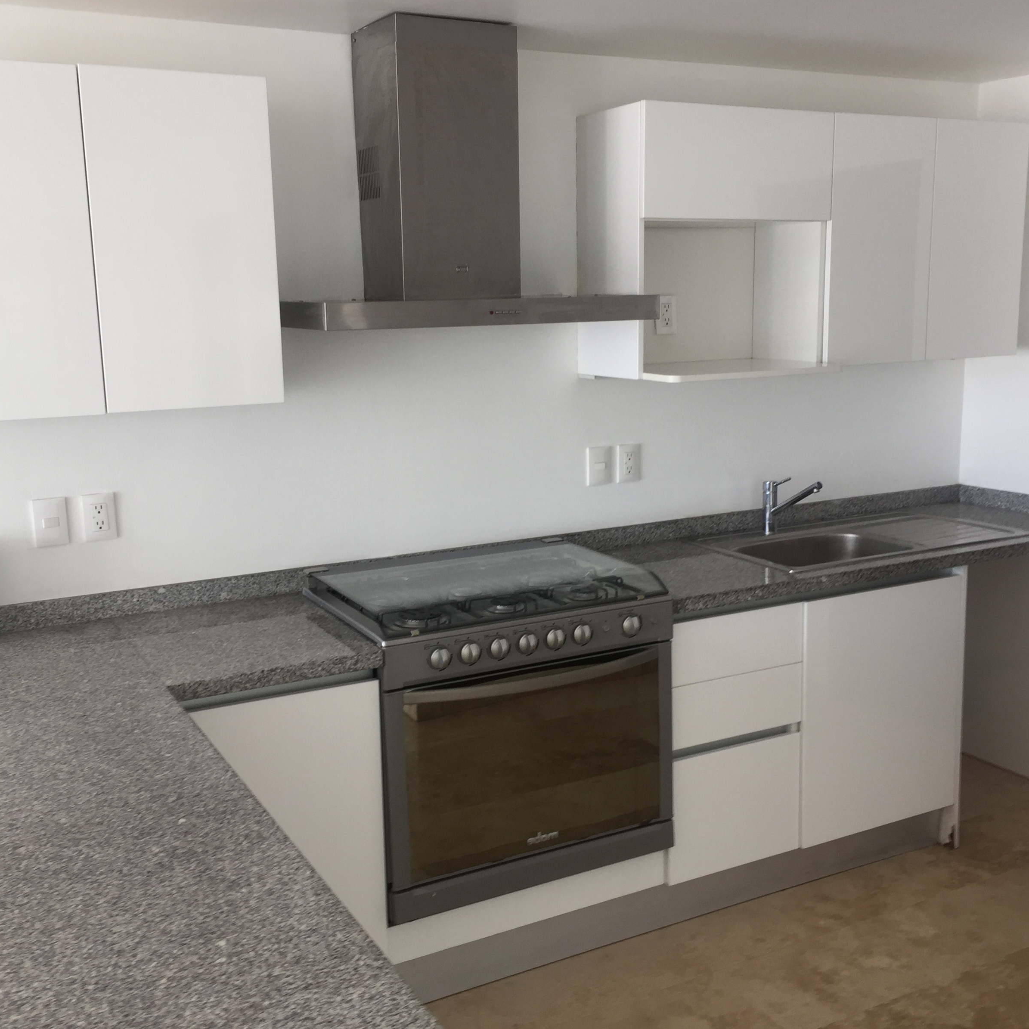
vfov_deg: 47.2
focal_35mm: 35
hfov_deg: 47.2
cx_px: 499
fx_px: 1177
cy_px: 508
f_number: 2.2
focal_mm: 4.15
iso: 32
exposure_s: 1/60
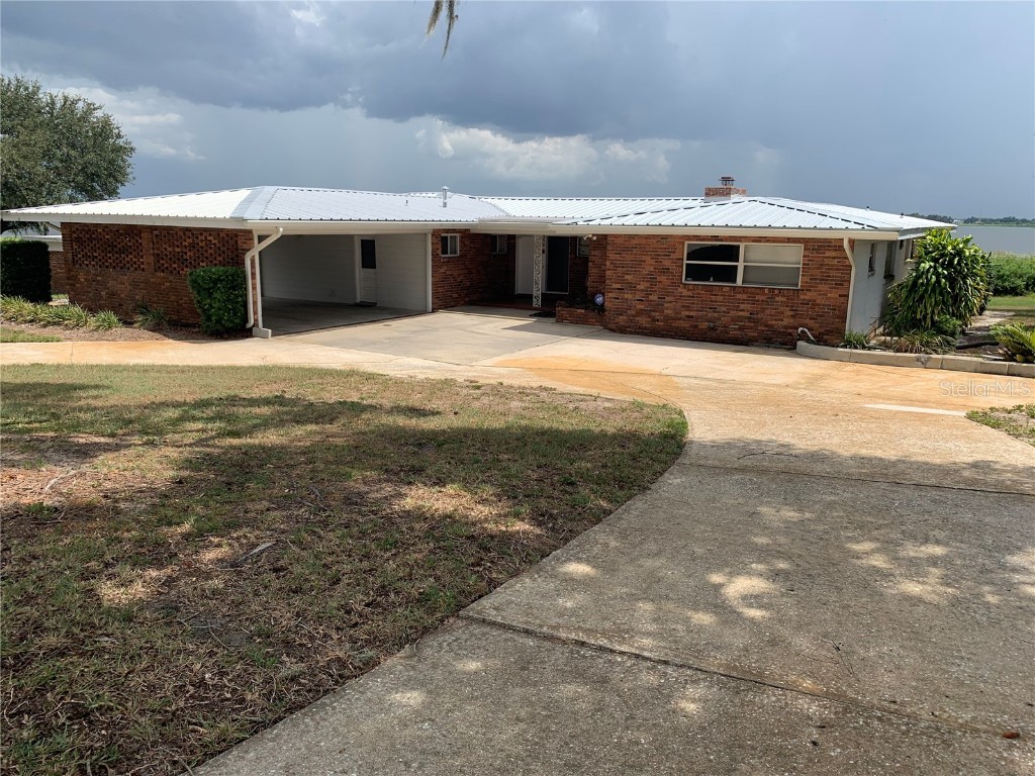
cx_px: 518
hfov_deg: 67.3
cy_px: 388
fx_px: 777
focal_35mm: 26
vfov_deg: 53.1
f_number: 1.8
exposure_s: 1/2681
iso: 25
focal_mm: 4.25
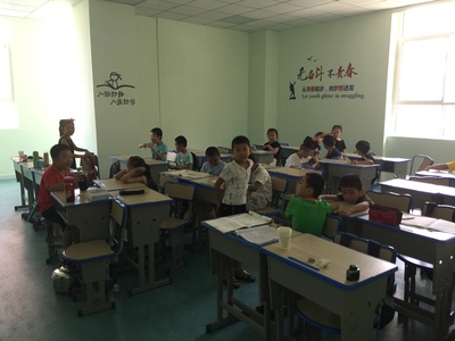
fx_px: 381
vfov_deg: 48.2
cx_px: 228
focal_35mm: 29
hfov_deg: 61.7
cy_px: 170
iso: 64
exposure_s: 1/33
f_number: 2.2
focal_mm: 4.15
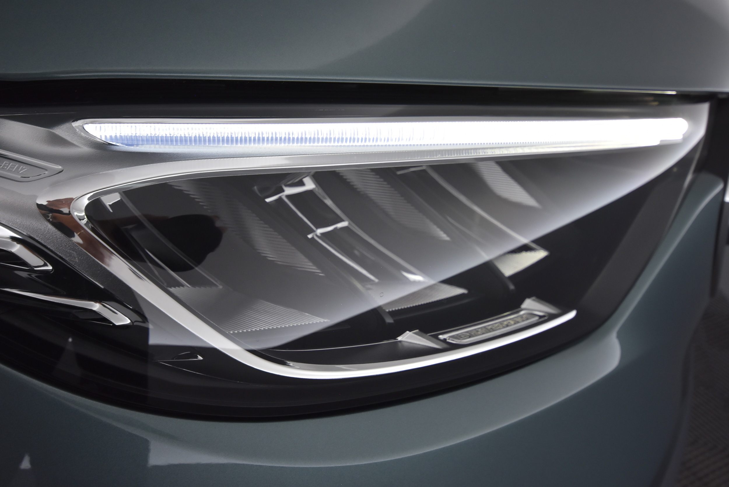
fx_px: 608
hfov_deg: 61.9
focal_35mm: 30
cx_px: 364
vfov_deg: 43.7
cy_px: 244
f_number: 5.6
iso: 800
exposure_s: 1/80
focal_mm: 20
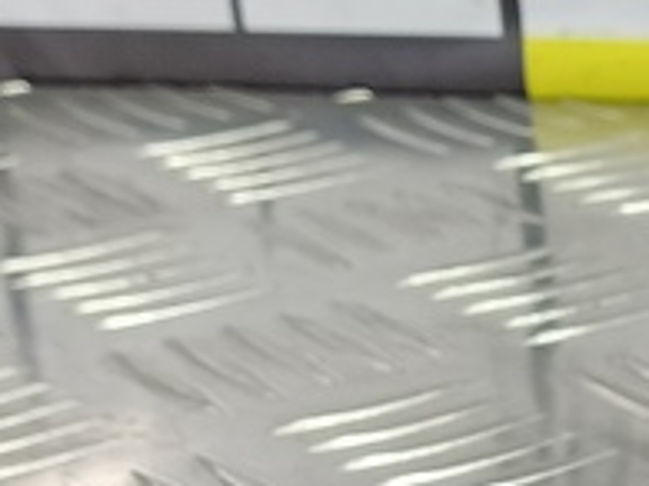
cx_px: 1102
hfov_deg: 14.6
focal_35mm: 121
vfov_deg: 11.4
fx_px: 2267
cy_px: 852
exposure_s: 1/50
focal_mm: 4.11
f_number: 1.6
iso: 150
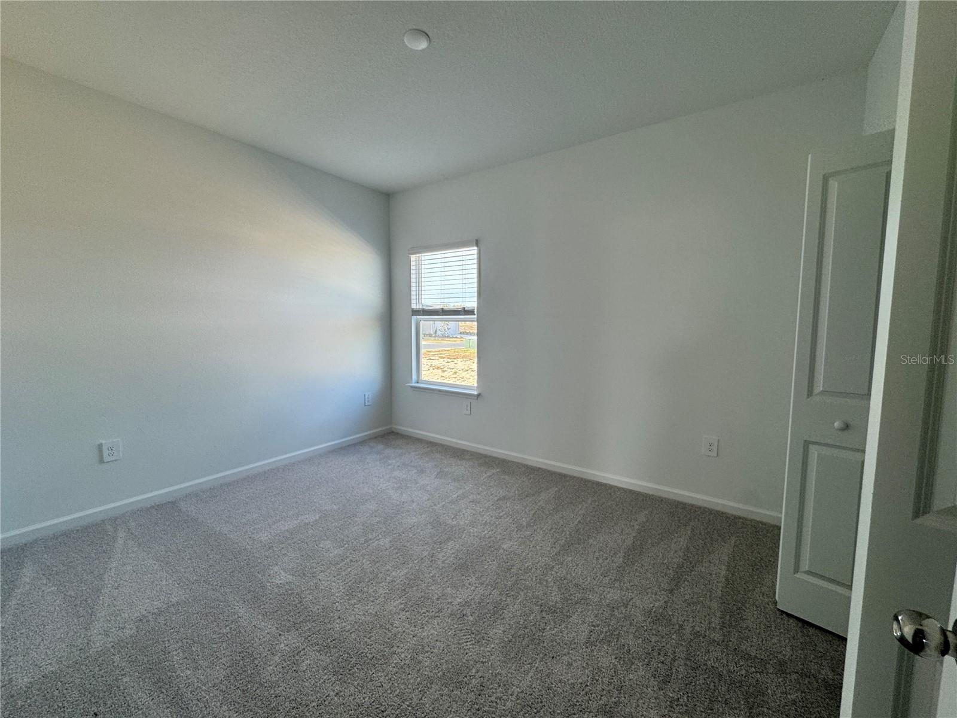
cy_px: 359
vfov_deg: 85.7
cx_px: 478
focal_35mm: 14
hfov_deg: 102.1
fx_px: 387
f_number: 2.2
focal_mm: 2.22
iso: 100
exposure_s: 1/120
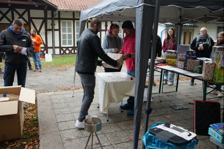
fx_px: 187
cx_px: 112
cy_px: 74
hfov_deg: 62.0
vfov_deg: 43.6
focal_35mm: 30
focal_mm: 30
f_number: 4
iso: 400
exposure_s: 1/200
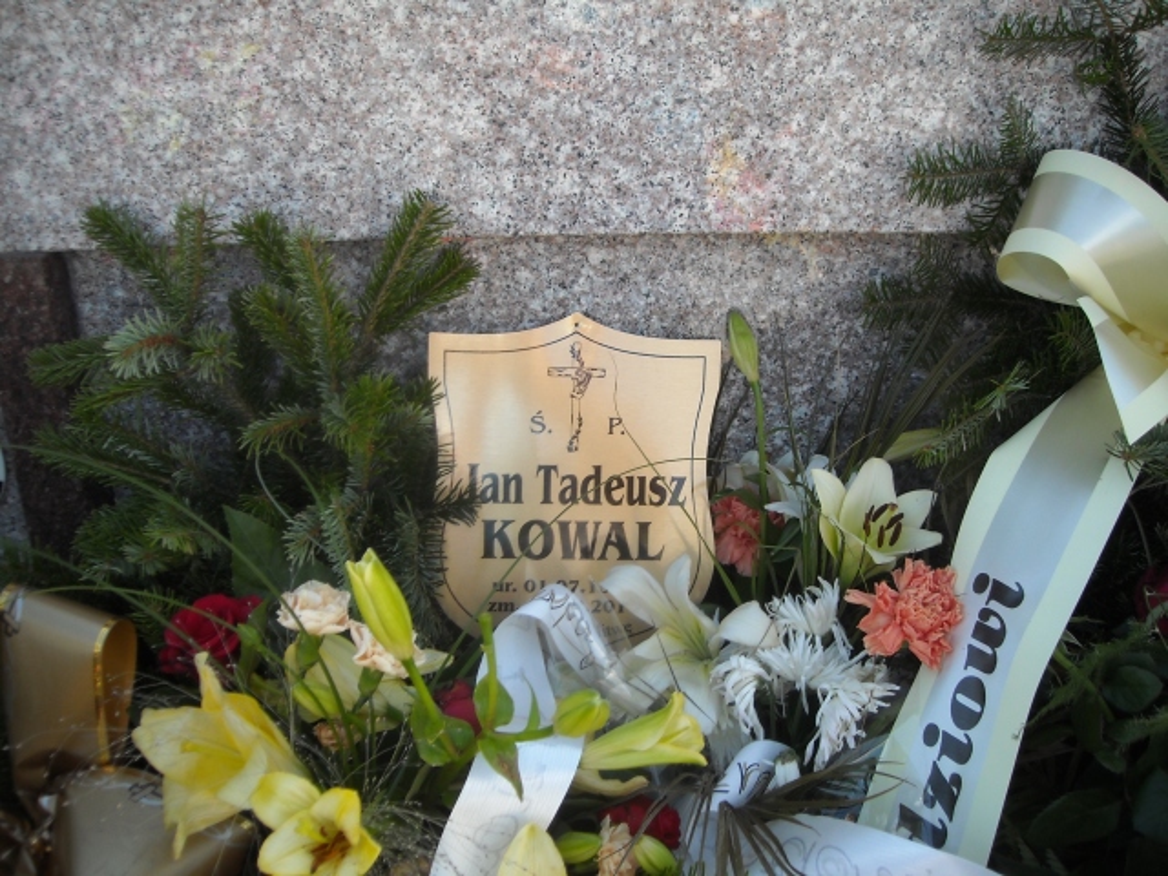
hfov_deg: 52.6
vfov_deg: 40.7
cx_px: 584
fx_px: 1181
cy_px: 438
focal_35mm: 35
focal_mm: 5.7
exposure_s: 1/250
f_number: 2.8
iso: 64
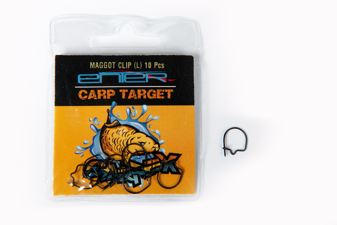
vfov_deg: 19.5
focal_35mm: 70
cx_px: 168
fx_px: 655
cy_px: 112
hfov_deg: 28.8
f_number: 11
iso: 100
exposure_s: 1/100
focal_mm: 70
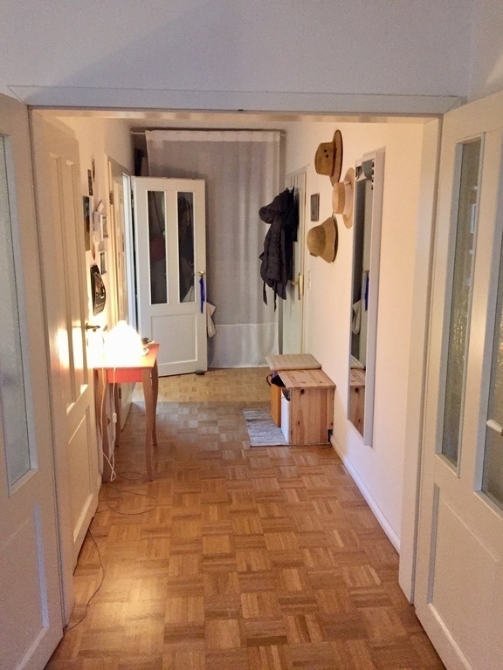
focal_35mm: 29
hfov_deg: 48.2
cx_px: 252
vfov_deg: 61.7
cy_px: 335
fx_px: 562
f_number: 2.2
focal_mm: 4.15
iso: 320
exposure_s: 1/17
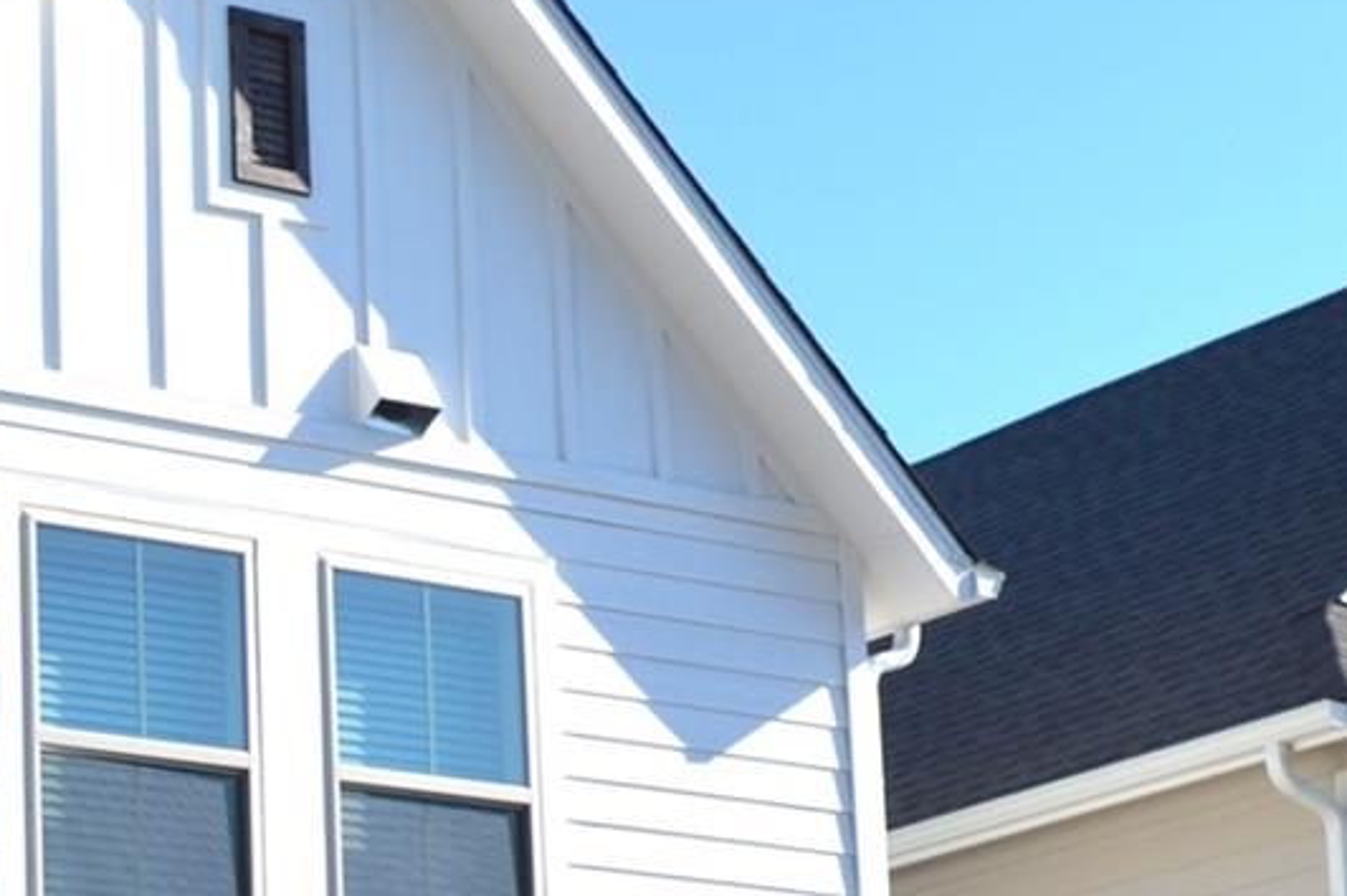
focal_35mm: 104
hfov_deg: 18.8
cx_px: -197
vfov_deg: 12.7
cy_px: 1206
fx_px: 3889
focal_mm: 18
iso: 100
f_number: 7.1
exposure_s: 1/200
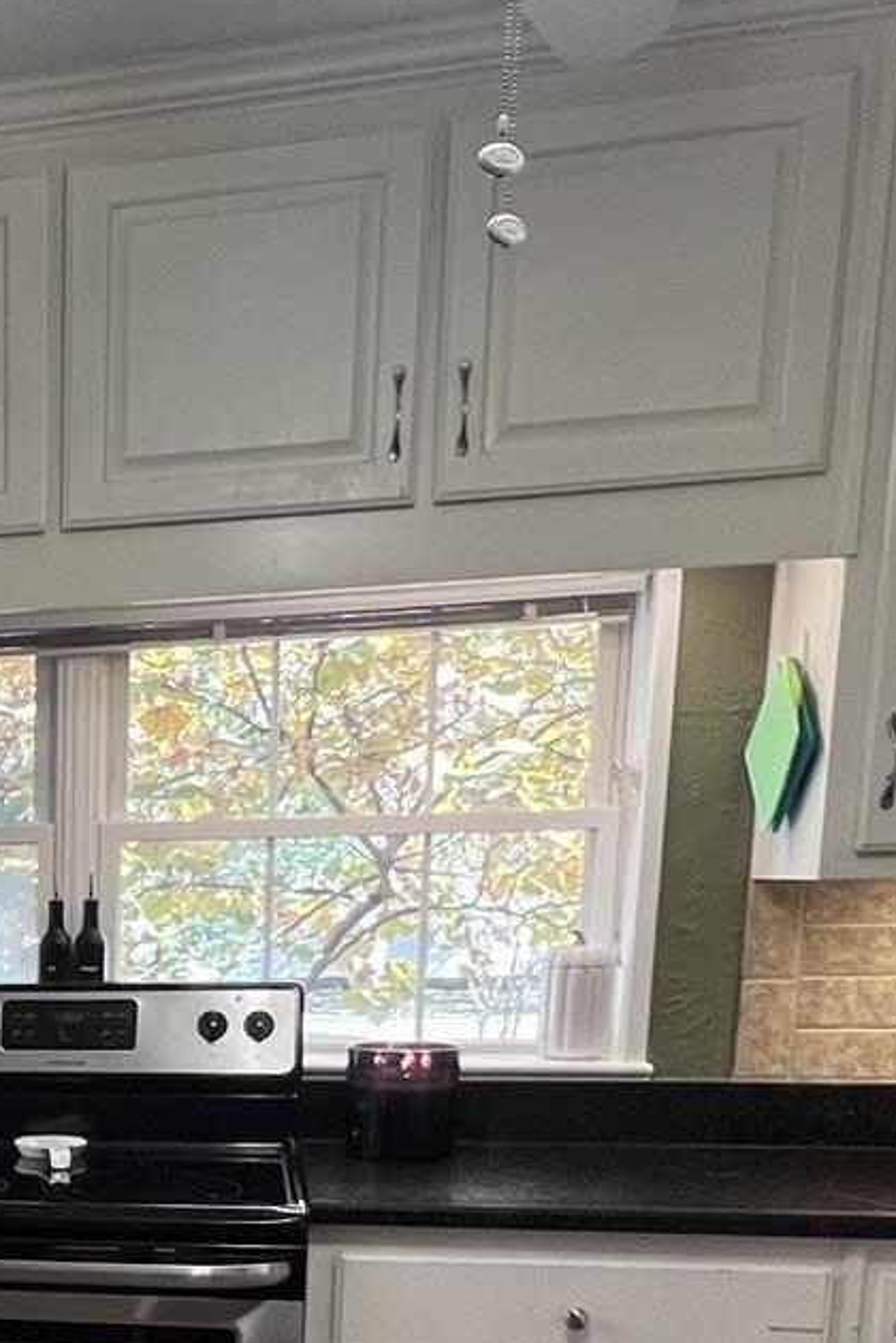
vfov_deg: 40.5
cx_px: -218
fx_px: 1641
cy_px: 1251
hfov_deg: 26.6
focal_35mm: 44
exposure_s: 1/120
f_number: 1.8
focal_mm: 1.57
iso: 200
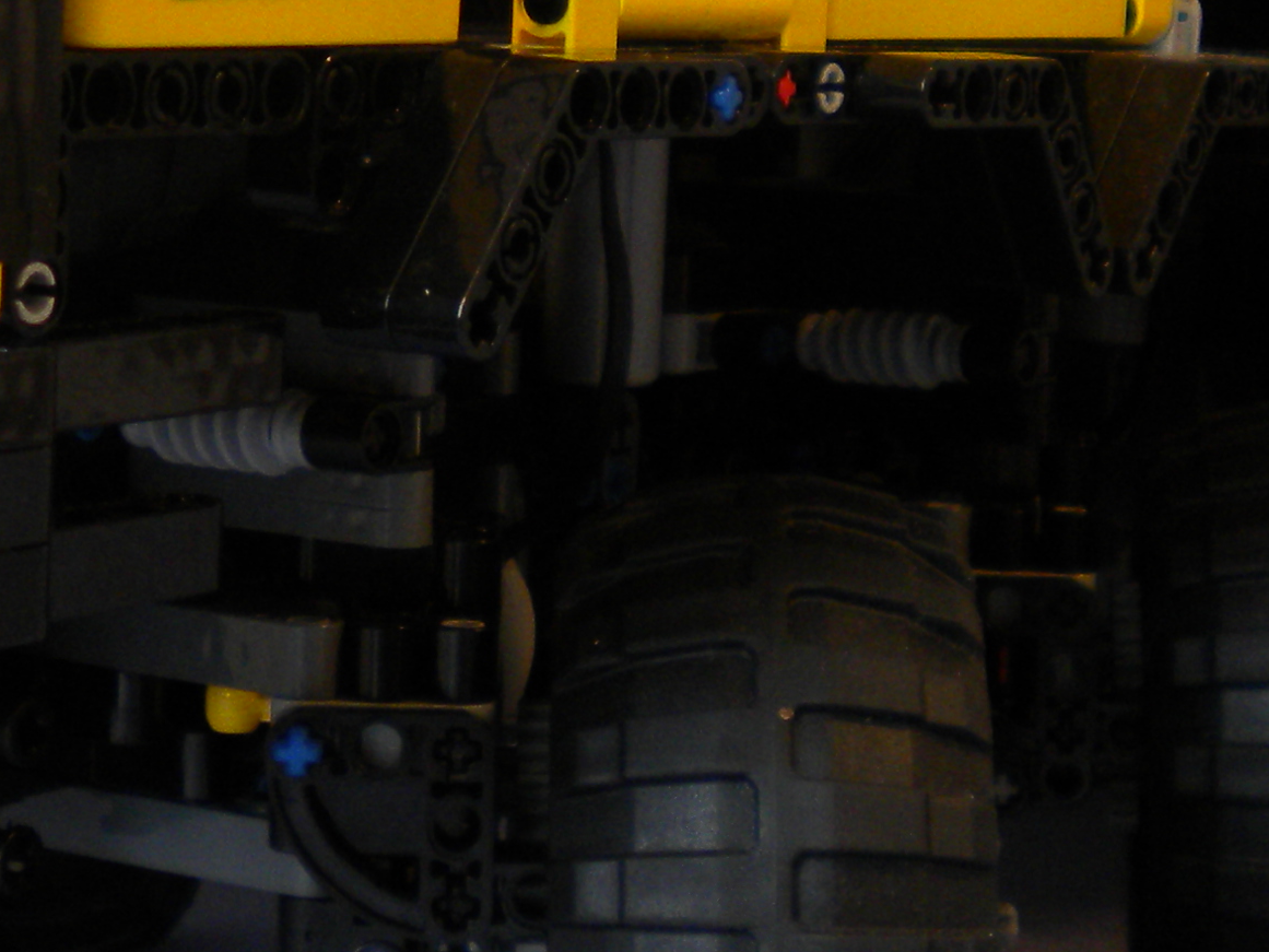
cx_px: 344
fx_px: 4033
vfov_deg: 13.3
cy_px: 50
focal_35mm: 110
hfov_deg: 17.8
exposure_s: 1/65.7
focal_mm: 6.3
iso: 151
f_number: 3.1
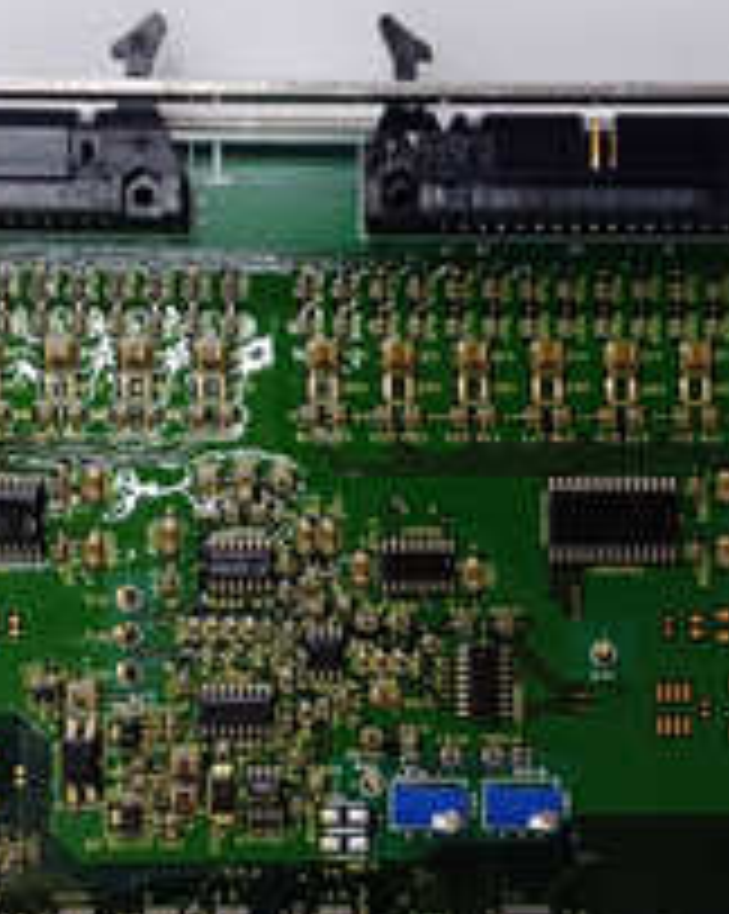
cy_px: 698
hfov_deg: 19.6
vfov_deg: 24.2
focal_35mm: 78
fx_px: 2107
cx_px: 495
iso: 312
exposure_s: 1/33
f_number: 2
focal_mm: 3.79
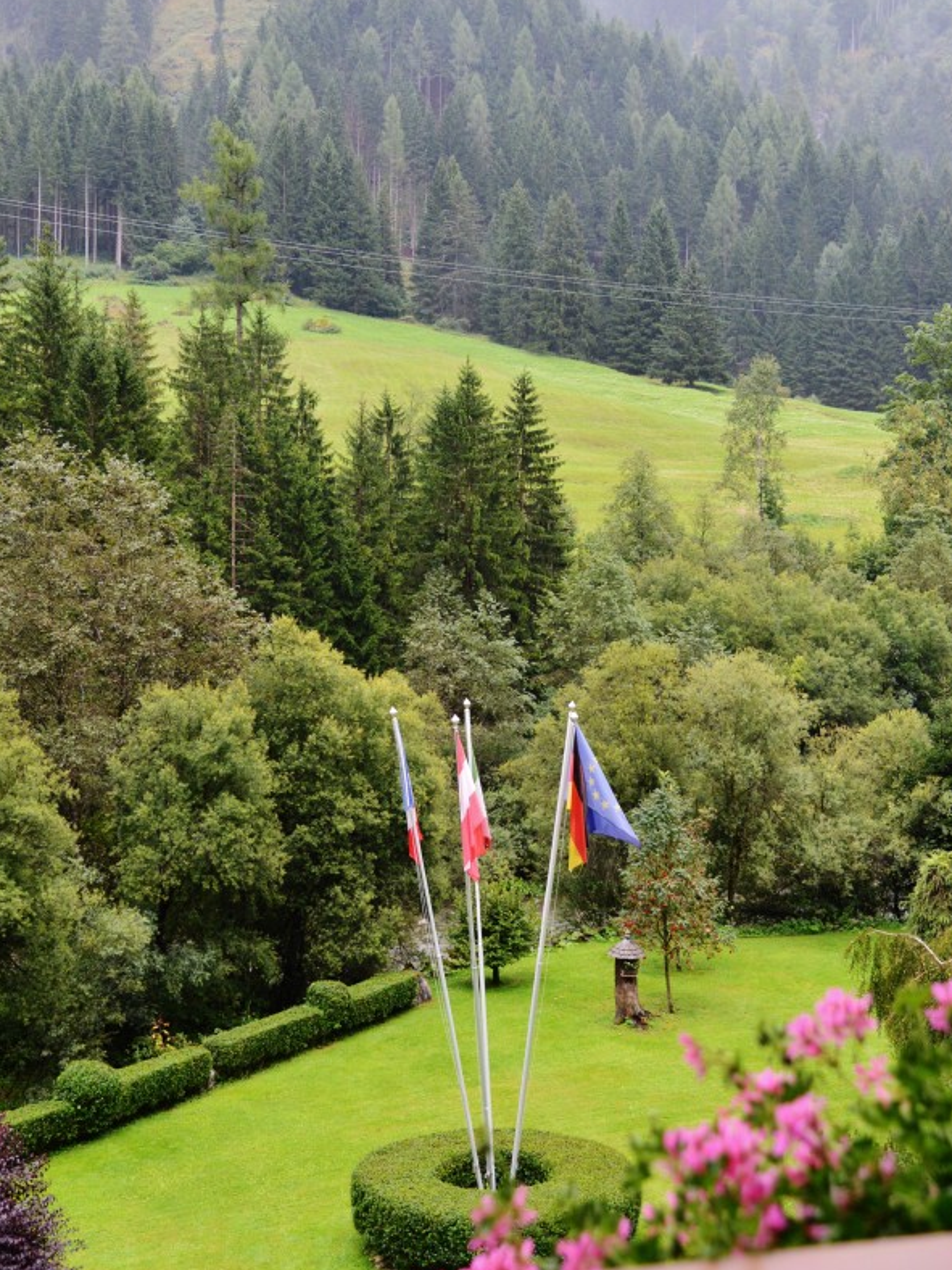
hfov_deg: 29.1
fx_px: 1833
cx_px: 470
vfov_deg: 38.0
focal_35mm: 50
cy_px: 482
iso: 2000
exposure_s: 1/200
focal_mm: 40
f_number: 4
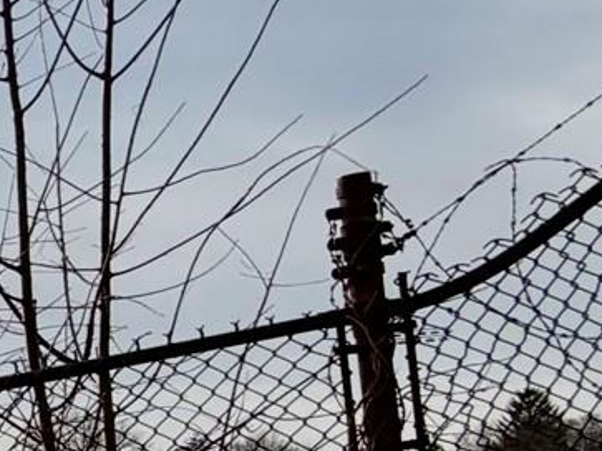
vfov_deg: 18.3
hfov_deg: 15.9
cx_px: -753
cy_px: 426
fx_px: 1373
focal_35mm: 79
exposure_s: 1/914
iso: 20
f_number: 2.2
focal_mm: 2.22
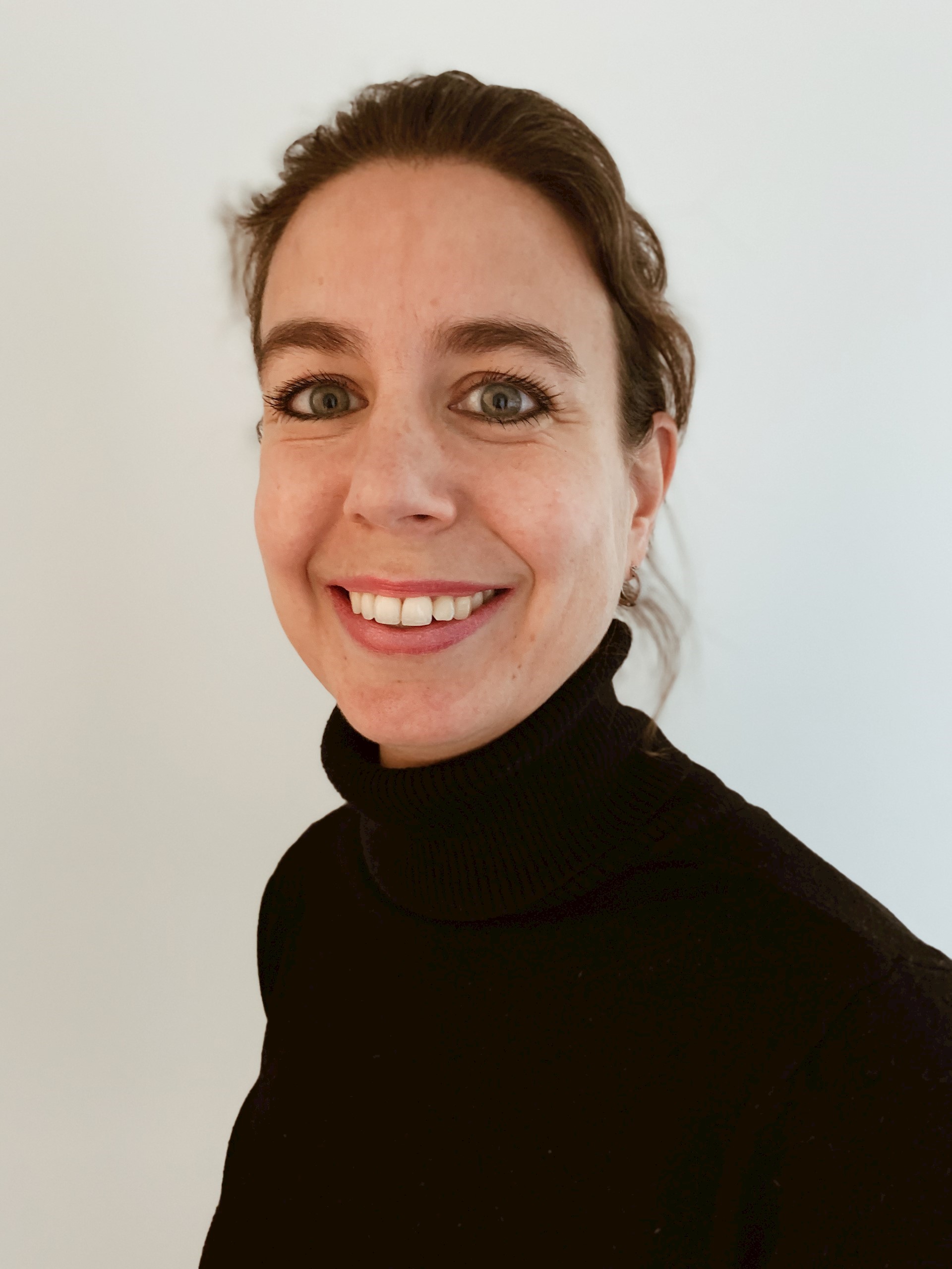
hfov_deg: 53.1
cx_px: 476
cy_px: 634
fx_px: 953
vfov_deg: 67.3
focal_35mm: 26
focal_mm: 4.25
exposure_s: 1/45
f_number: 1.8
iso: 400
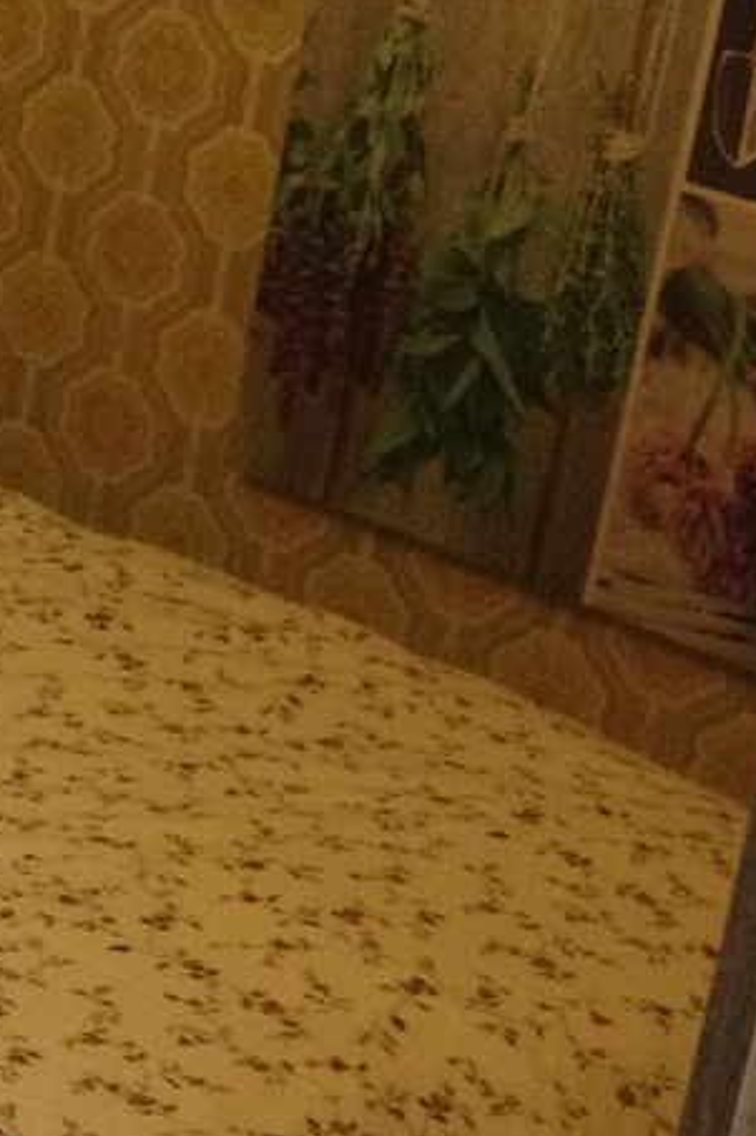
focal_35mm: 129
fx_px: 4066
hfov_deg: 9.7
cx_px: -902
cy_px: 573
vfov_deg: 15.9
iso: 200
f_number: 2.4
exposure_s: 1/20
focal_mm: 4.28
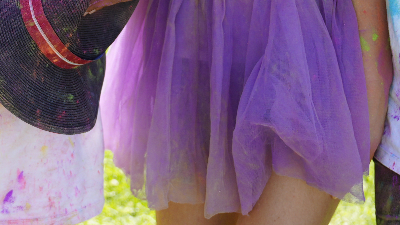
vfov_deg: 8.5
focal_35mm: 138
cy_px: -152
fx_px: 1464
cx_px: -11
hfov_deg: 15.2
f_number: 2.8
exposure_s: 1/500
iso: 125
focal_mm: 33
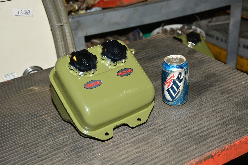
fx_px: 413
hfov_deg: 33.4
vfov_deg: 22.6
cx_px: 124
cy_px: 82
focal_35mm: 60
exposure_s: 1/200
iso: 800
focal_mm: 40
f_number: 4.5
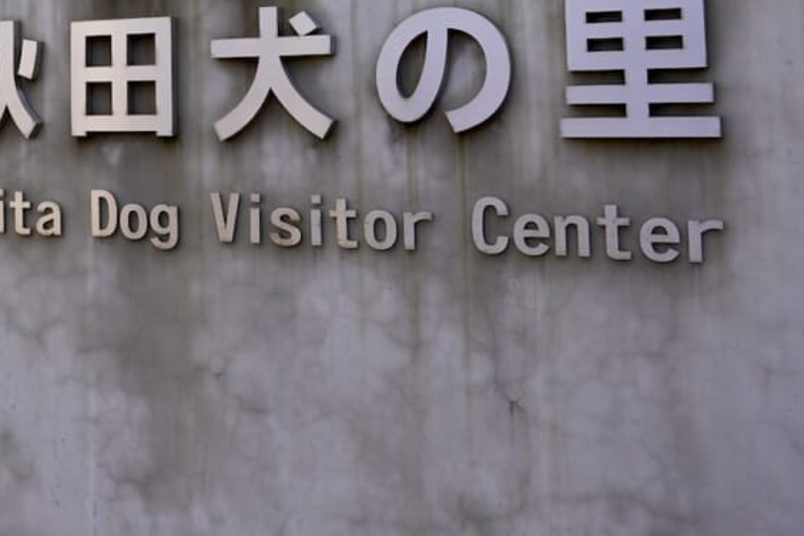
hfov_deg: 37.7
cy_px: 71
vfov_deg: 26.7
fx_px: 1094
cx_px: 84
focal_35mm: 49
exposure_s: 1/800
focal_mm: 18
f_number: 4
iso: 100
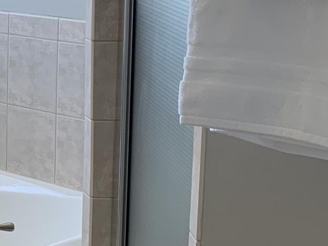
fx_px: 995
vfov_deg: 14.0
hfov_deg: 16.2
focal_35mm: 105
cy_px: 45
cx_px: -237
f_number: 1.8
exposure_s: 1/120
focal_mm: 4.25
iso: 32
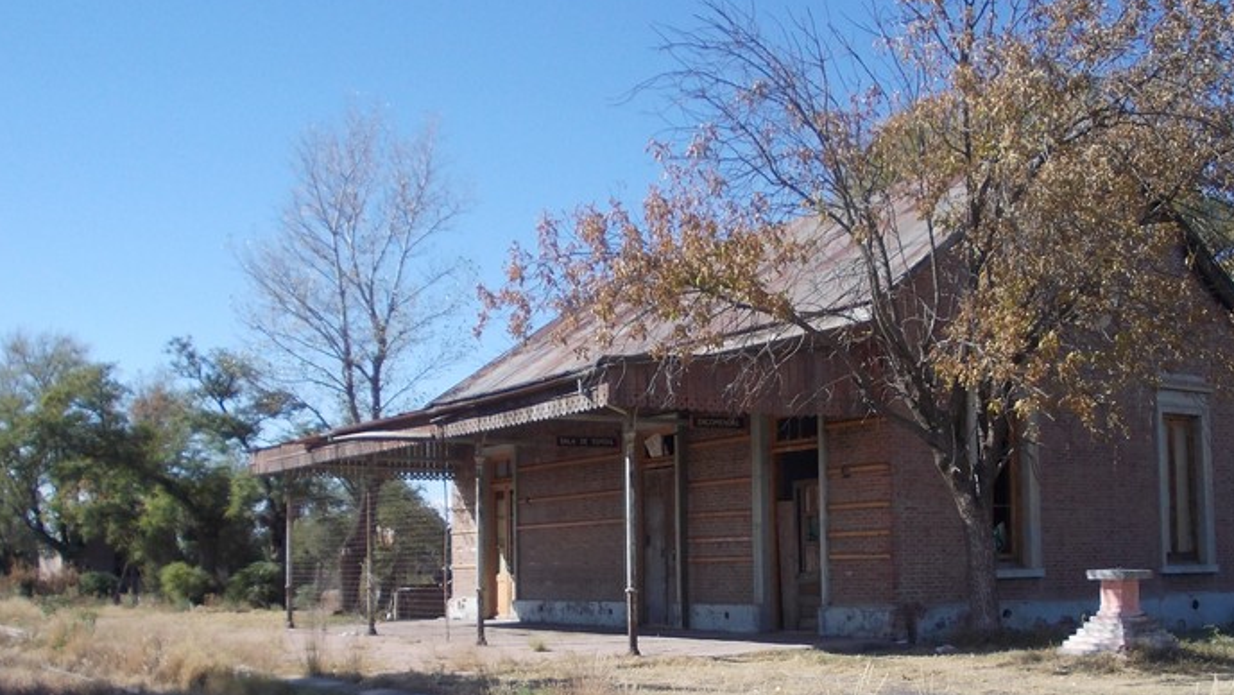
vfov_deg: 25.7
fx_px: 1506
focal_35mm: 46
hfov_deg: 44.5
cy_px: 505
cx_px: 670
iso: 80
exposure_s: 1/200
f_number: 6.2
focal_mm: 5.3
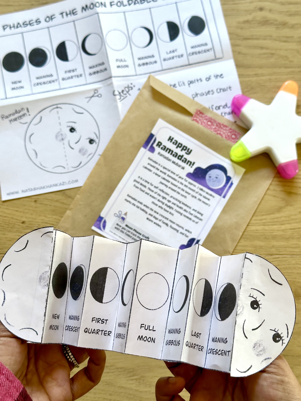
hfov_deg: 30.3
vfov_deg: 39.7
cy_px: 200
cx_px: 150
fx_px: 557
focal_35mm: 48
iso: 64
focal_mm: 6.86
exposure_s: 1/143
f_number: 1.78
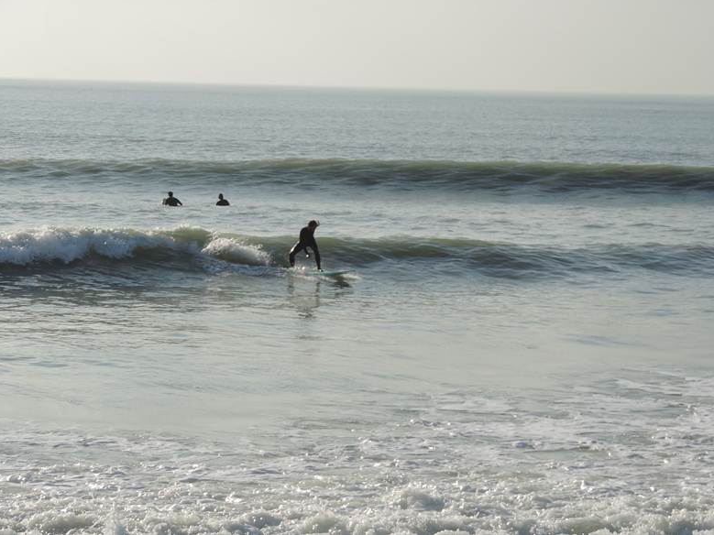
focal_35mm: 156
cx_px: 357
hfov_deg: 12.7
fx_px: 3217
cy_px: 267
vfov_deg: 9.5
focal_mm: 27.6
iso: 80
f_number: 4.4
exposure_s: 1/1000
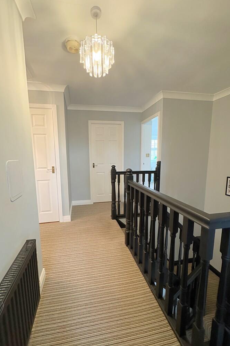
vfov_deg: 100.4
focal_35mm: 15
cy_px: 176
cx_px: 105
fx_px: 144
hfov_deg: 77.2
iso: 400
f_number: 2.2
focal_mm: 2.22
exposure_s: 1/50
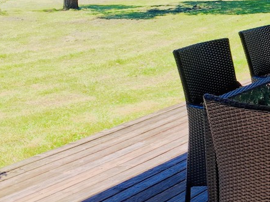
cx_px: 296
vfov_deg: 18.6
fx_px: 616
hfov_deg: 23.3
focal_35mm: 79
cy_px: 75
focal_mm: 4.15
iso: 25
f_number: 2.2
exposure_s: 1/242
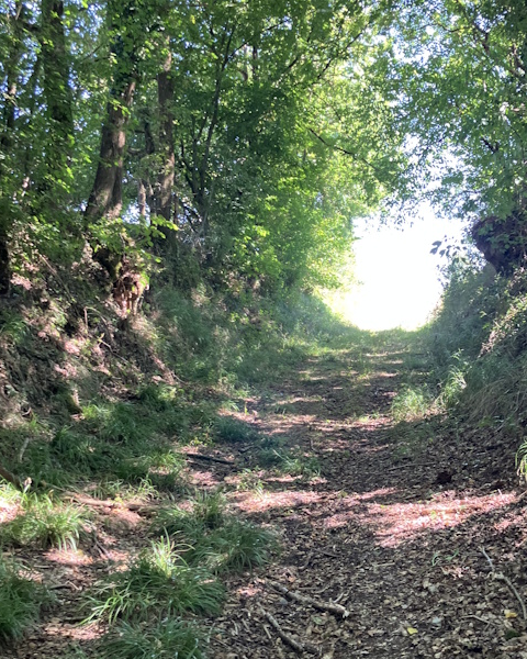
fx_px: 799
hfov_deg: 36.3
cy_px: 338
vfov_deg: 44.8
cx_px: 329
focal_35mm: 41
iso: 80
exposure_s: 1/101
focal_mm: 3.99
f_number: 1.8
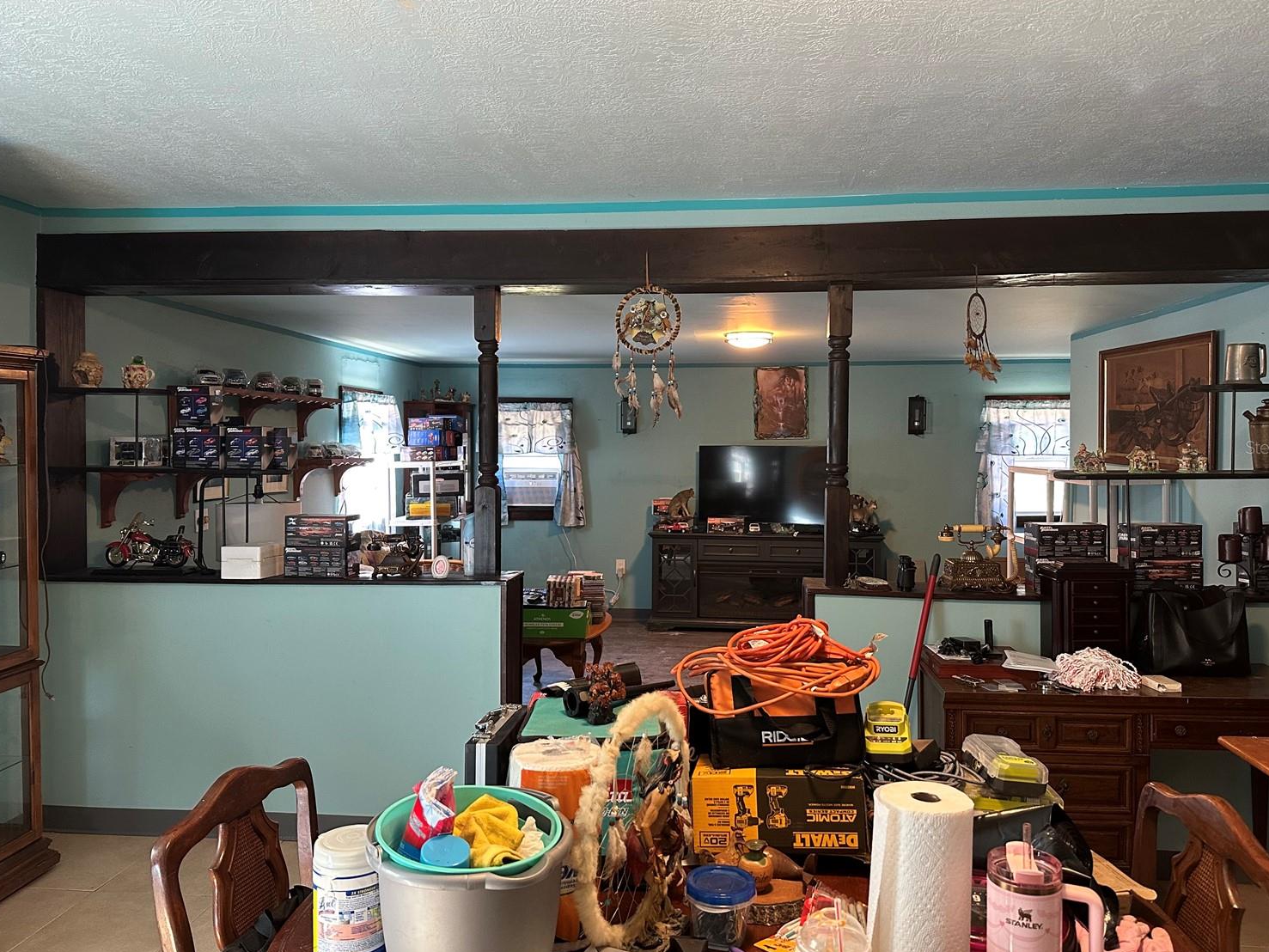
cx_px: 639
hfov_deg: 67.3
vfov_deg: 53.0
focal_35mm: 26
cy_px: 447
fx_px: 953
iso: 250
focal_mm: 6.86
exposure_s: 1/60
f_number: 1.78
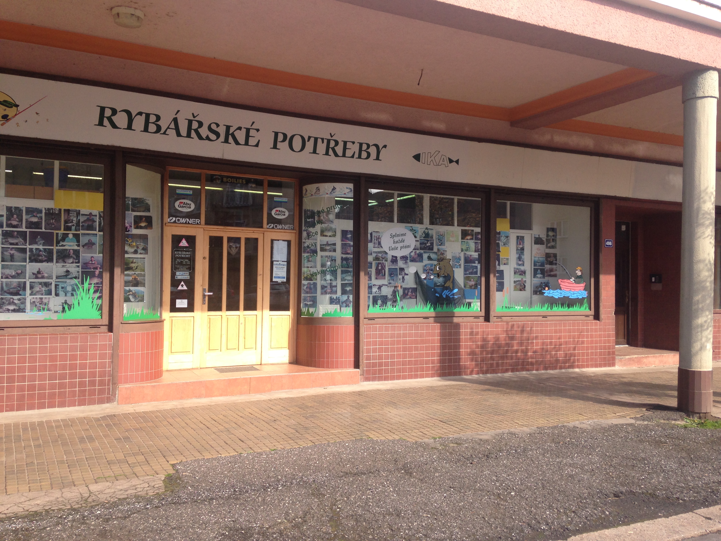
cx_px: 360
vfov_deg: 42.9
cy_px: 270
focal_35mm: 33
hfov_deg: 55.4
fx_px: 687
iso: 50
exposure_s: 1/583
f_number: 2.4
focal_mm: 4.12
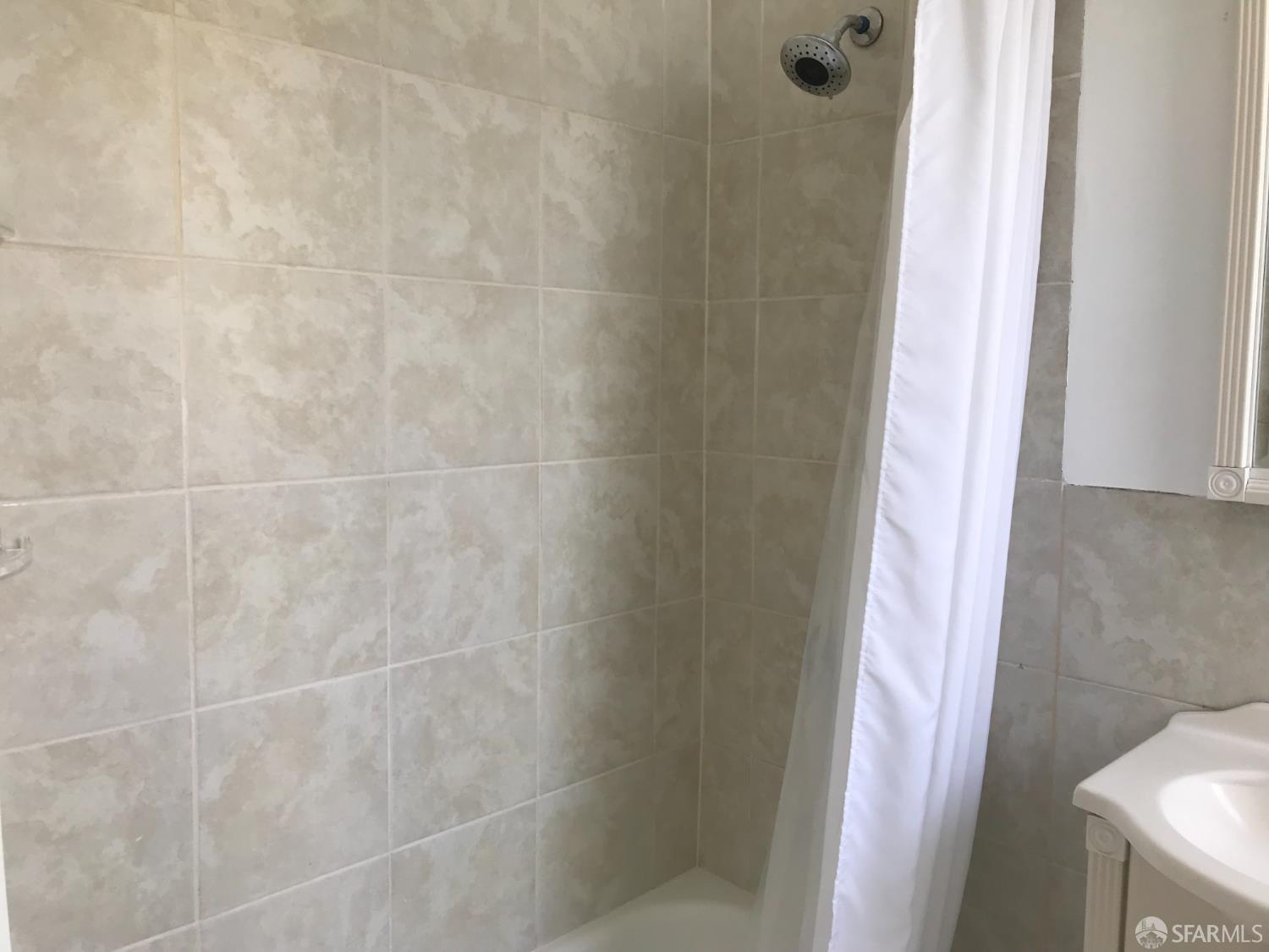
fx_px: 1026
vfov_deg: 49.7
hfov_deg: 63.4
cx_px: 634
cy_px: 476
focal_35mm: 28
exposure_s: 1/60
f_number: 1.8
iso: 25
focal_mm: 3.99
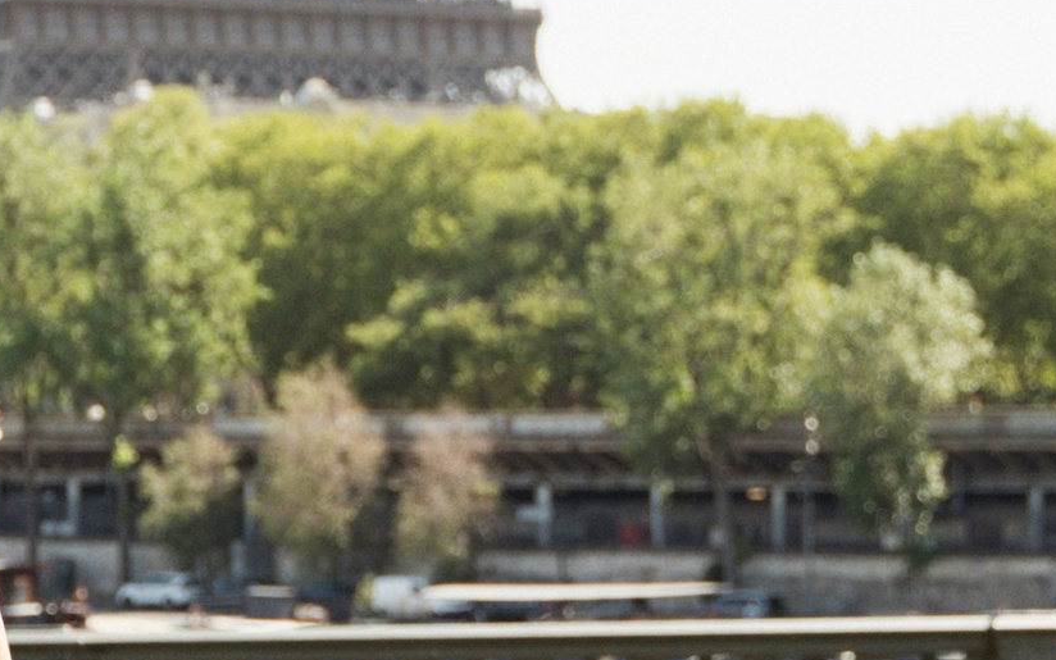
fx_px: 4374
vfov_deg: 8.6
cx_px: 67
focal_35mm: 152
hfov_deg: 13.6
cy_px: 331
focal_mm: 32
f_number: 2.8
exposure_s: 1/2000
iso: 250
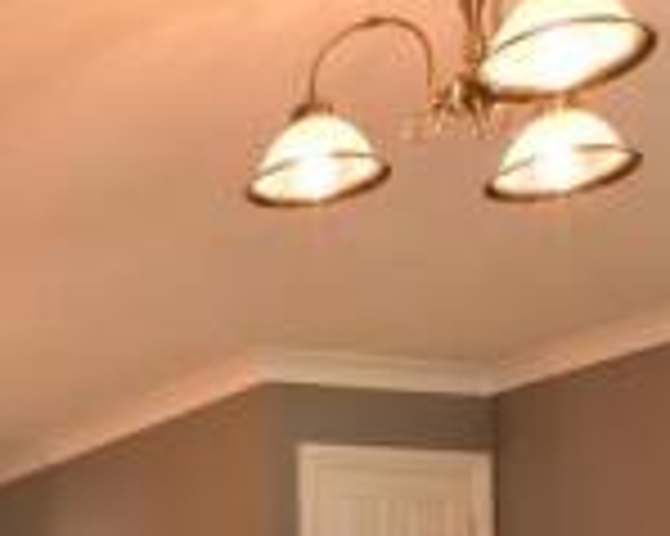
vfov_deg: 21.7
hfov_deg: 25.2
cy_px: 727
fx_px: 1229
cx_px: -259
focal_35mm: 62
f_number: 8
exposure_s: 3
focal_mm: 10
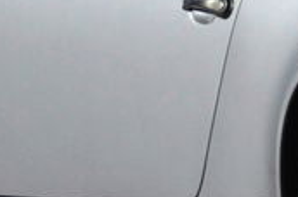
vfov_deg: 1.0
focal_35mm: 1427
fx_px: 11790
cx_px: 463
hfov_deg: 1.4
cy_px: 71
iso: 500
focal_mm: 160
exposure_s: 1/1000
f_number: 6
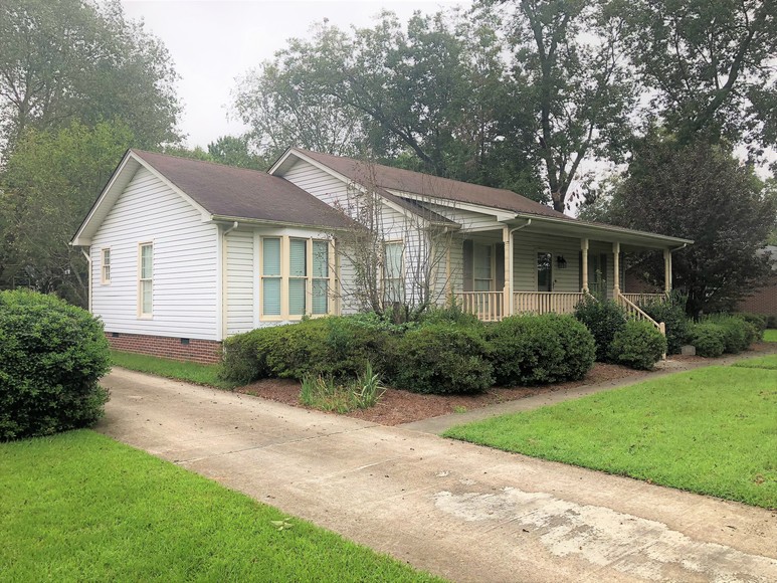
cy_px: 292
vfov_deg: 49.8
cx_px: 388
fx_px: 629
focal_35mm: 28
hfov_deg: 63.4
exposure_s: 1/185
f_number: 1.8
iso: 20
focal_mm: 3.99
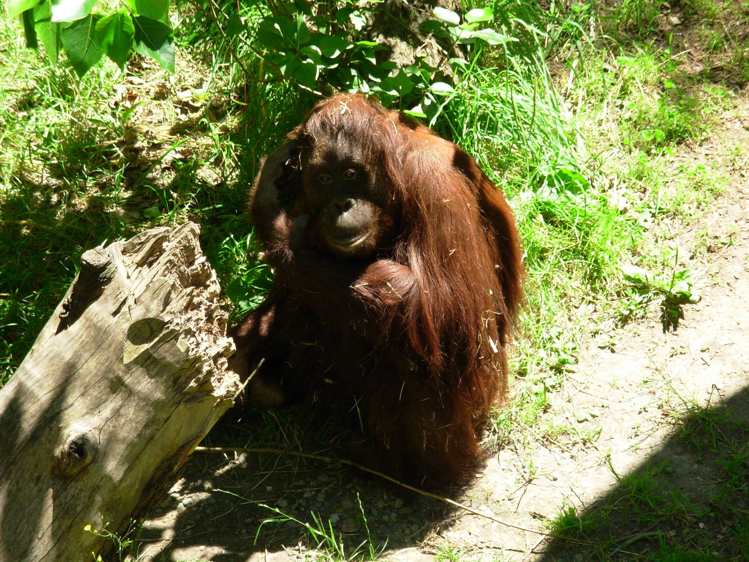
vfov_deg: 7.8
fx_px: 4111
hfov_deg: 10.4
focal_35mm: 190
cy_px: 281
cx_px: 374
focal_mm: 31.4
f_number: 5
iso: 71
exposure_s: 1/140
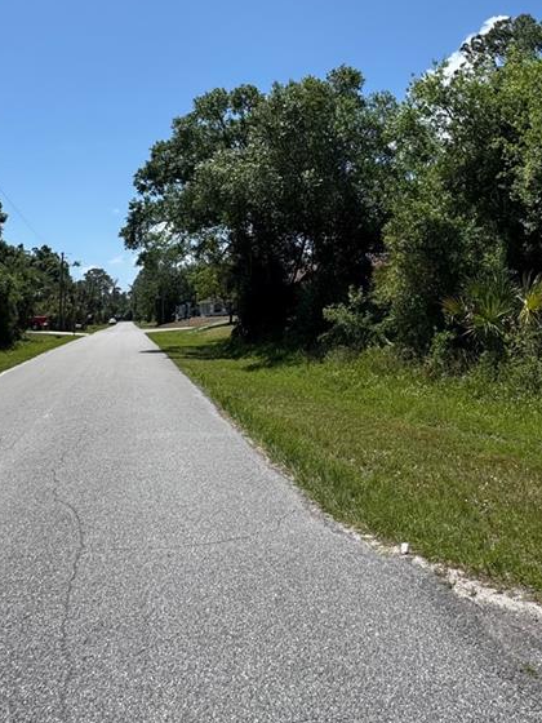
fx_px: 626
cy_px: 139
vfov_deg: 55.5
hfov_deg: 46.6
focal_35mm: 30
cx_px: 316
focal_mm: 2.22
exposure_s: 1/2494
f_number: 2.2
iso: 50
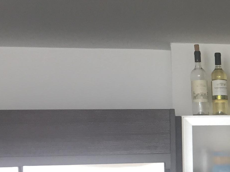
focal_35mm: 103
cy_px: 148
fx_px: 684
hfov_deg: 16.9
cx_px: 368
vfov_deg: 14.2
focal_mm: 4.15
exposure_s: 1/30
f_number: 2.2
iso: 64
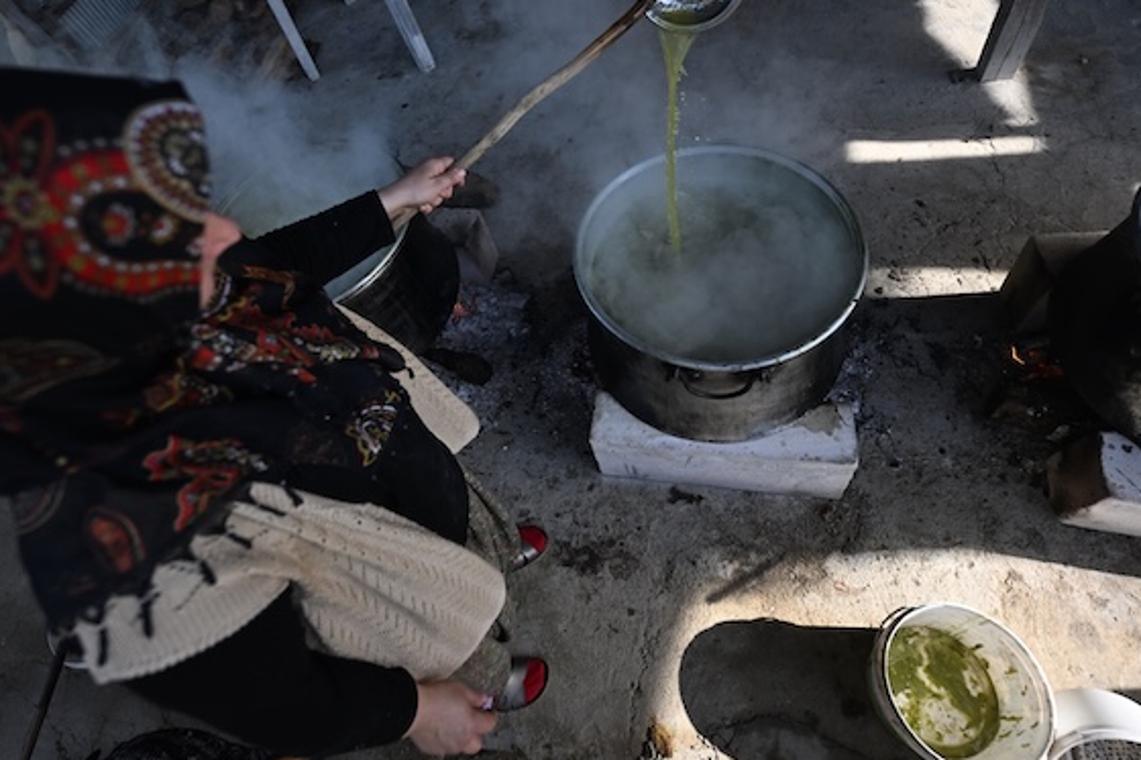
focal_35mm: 20
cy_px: 266
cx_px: 544
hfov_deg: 83.9
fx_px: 634
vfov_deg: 60.7
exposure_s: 1/5000
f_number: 2.8
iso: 800
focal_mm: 14
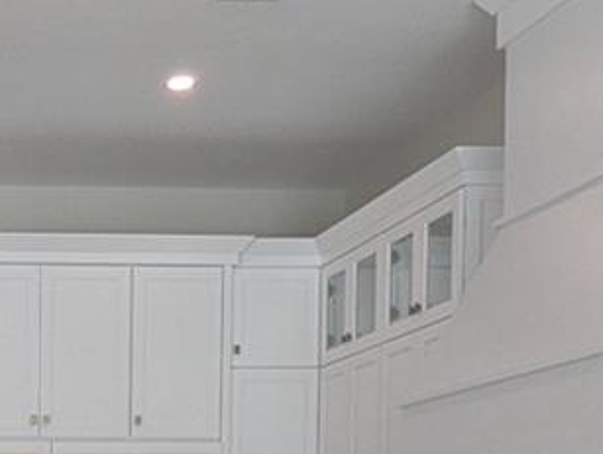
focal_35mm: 83
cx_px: -147
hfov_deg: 21.6
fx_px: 1448
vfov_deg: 16.5
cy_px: 641
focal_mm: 2.35
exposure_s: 1/120
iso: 53
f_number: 2.2
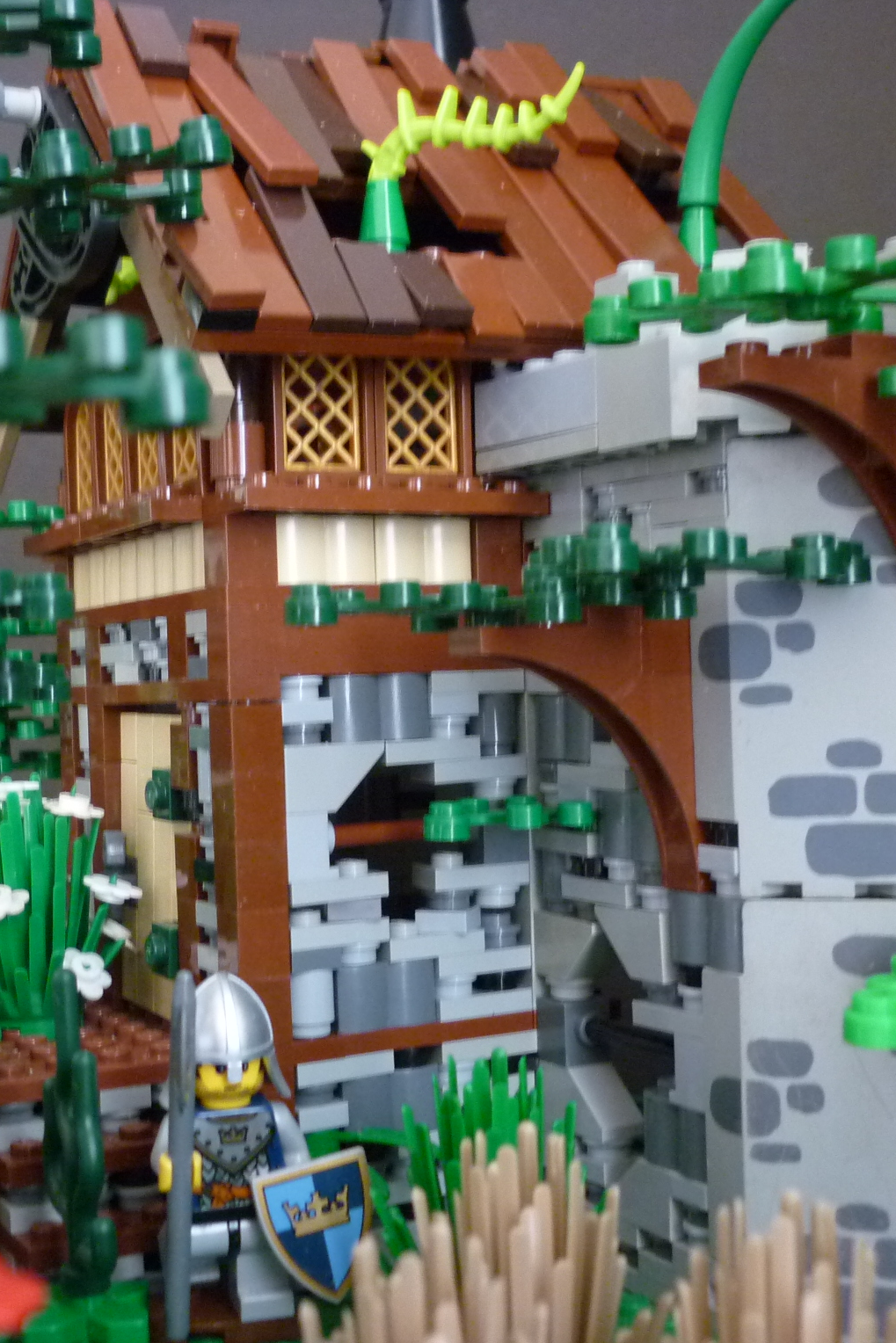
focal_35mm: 46
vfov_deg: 42.7
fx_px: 1717
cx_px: 313
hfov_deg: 29.1
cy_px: 671
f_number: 2.8
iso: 400
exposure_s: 1/10
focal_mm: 5.5
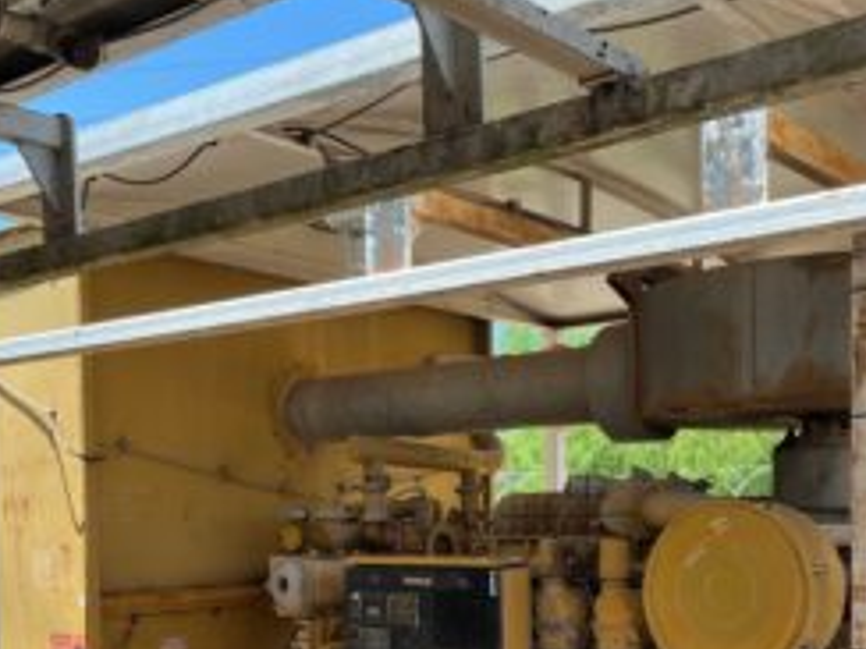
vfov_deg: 29.1
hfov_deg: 39.1
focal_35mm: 48
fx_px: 1201
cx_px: 589
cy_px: 582
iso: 50
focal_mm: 5.1
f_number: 1.6
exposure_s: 1/621
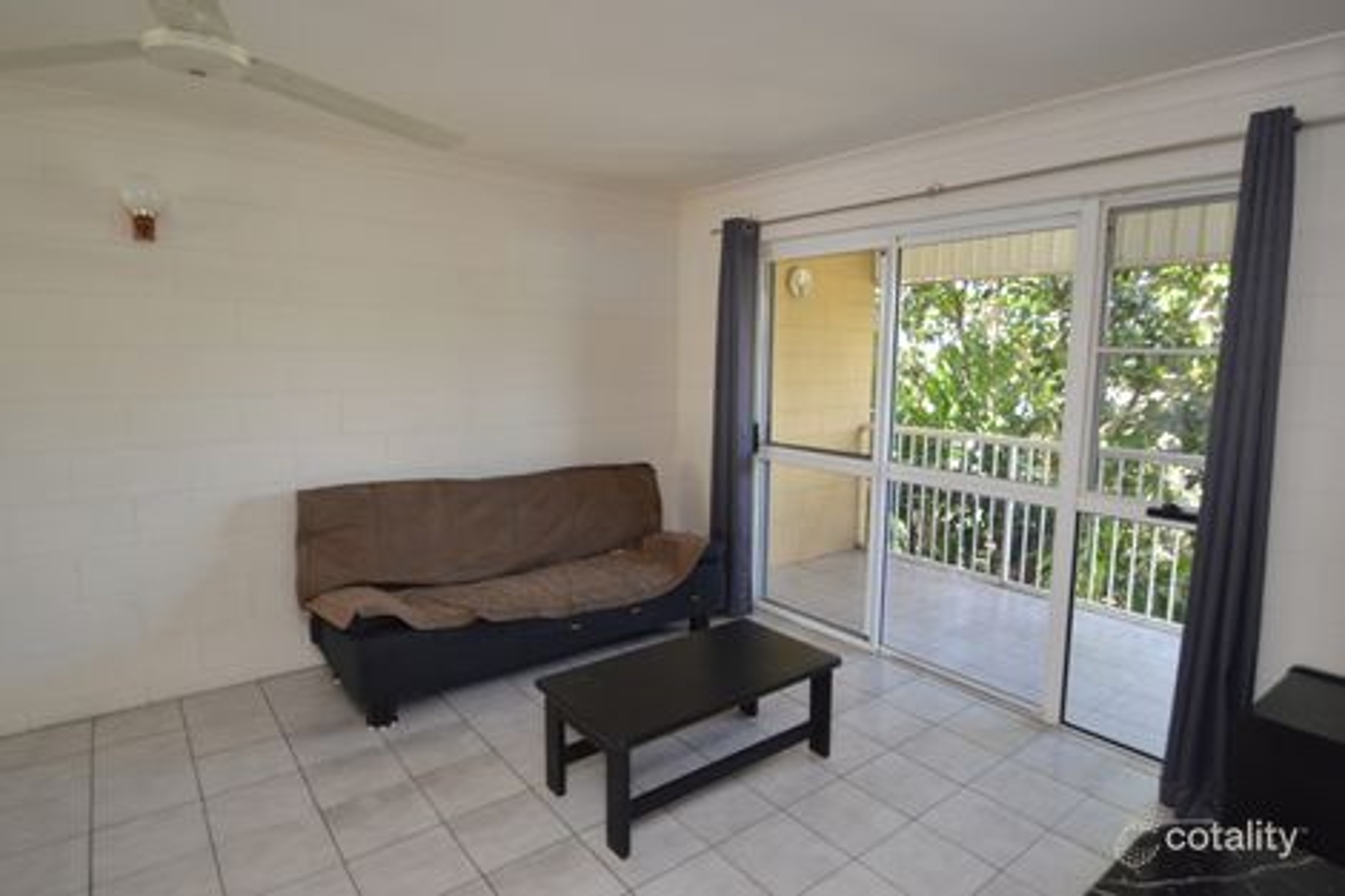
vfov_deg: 67.3
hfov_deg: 90.0
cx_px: 672
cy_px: 448
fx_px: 672
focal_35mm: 18
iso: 500
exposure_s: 1/60
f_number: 3.8
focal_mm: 12
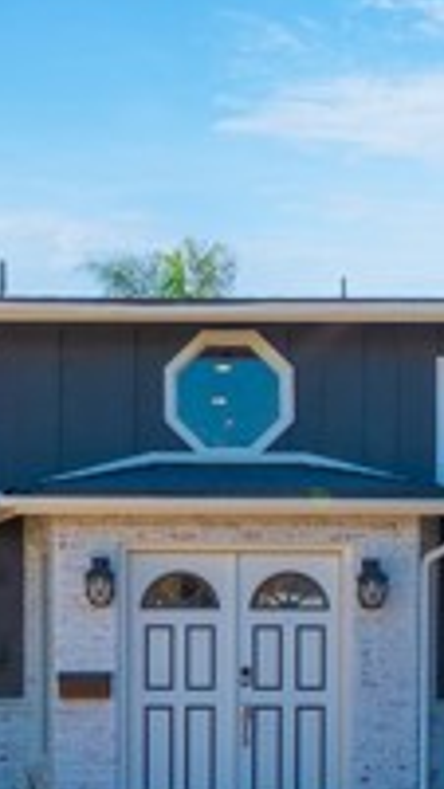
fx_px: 1256
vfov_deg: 33.6
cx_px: 236
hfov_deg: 20.0
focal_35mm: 60
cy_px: 663
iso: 100
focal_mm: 12
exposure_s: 1/640
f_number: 4
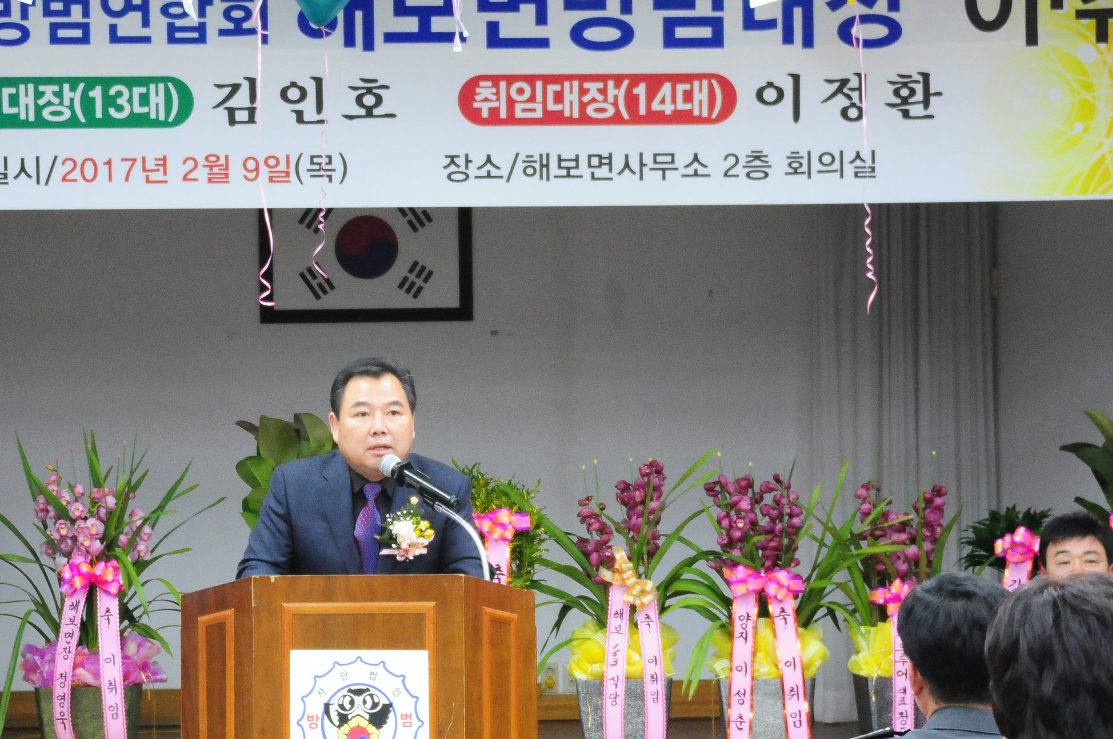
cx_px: 399
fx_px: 3520
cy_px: 442
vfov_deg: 12.0
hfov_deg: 17.9
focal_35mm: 114
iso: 1600
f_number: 4.2
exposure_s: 1/80
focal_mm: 48
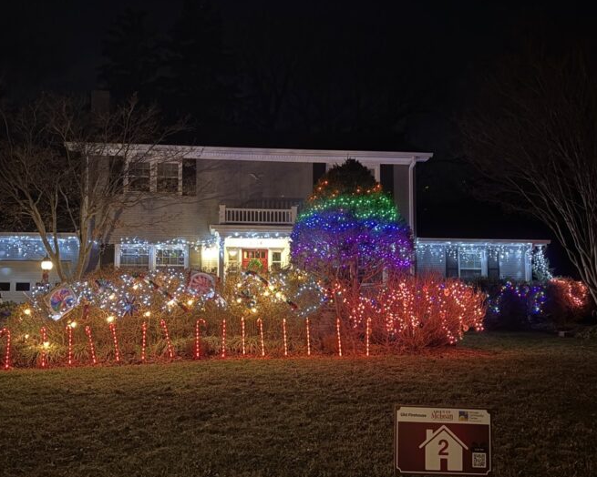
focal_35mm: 31
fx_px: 548
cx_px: 270
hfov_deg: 57.1
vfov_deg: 47.1
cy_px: 254
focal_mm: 5.96
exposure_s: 1/12
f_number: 1.6
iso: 640
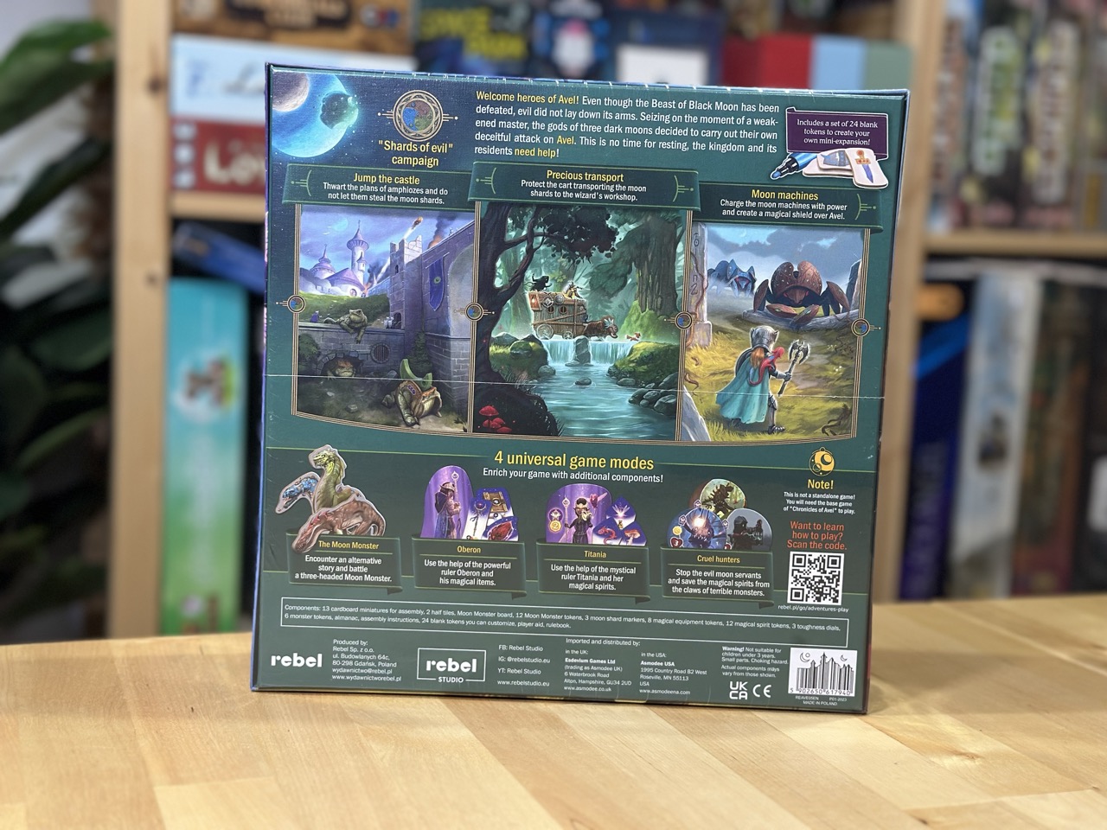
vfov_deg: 30.3
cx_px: 554
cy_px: 415
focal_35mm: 48
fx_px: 1535
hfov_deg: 39.7
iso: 250
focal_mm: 6.86
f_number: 1.78
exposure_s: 1/50
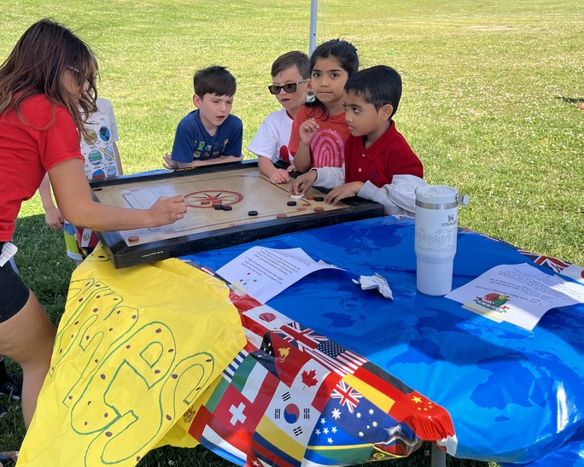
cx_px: 211
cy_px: 192
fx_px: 657
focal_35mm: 38
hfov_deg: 47.4
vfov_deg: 39.0
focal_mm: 5.1
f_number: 1.6
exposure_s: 1/1558
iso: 50
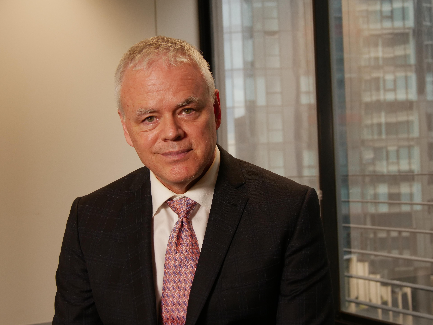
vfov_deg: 24.4
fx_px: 751
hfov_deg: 32.2
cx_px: 216
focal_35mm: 60
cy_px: 162
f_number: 4.5
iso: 800
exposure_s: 1/80
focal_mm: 30
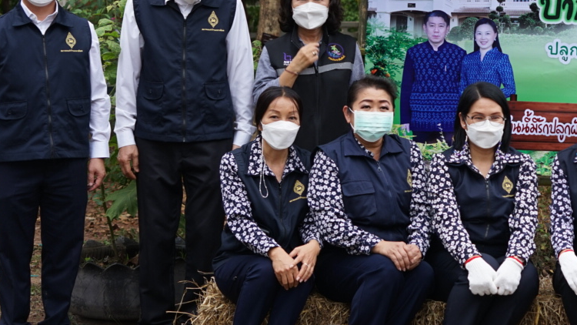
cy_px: -18
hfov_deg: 18.4
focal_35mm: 113
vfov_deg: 10.6
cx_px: 601
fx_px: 1729
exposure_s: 1/160
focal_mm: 50
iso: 250
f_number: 4
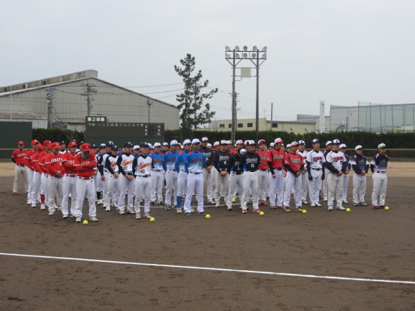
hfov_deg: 34.9
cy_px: 156
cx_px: 208
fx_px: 659
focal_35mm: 55
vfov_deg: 26.6
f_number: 4
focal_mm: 9.9
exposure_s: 1/200
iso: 100
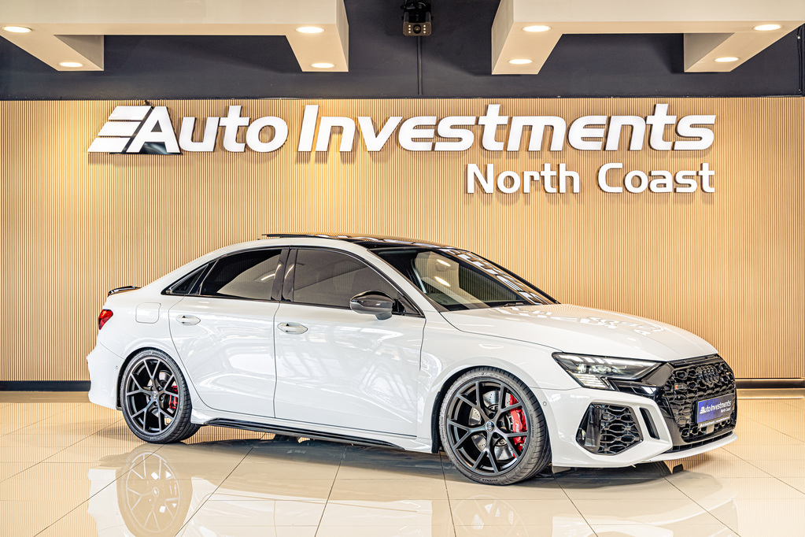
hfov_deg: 38.9
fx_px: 1140
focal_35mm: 51
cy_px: 268
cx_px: 402
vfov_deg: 26.5
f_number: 4
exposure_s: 1/125
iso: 640
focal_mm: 51
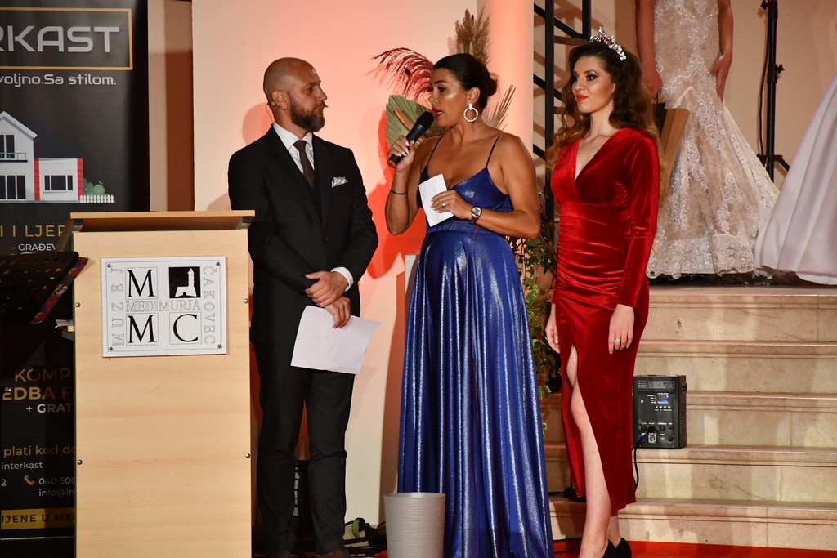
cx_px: 418
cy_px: 279
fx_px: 4883
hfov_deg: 9.8
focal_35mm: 210
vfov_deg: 6.5
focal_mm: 140
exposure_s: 1/250
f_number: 5.6
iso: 3200
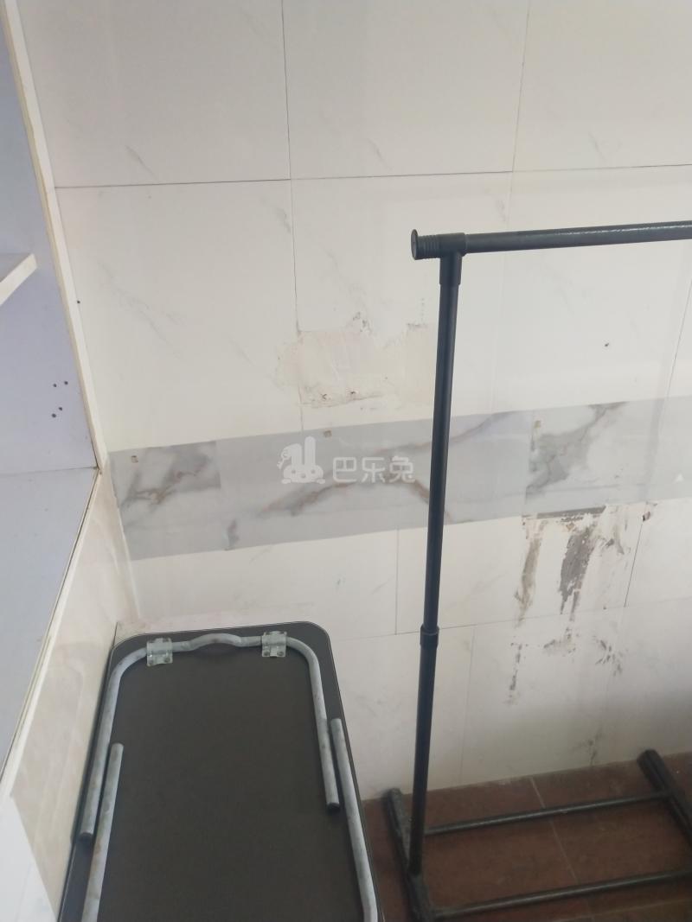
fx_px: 800
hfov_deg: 46.8
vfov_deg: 60.0
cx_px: 346
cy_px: 461
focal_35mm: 30
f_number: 1.8
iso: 190
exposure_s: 1/50
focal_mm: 3.95
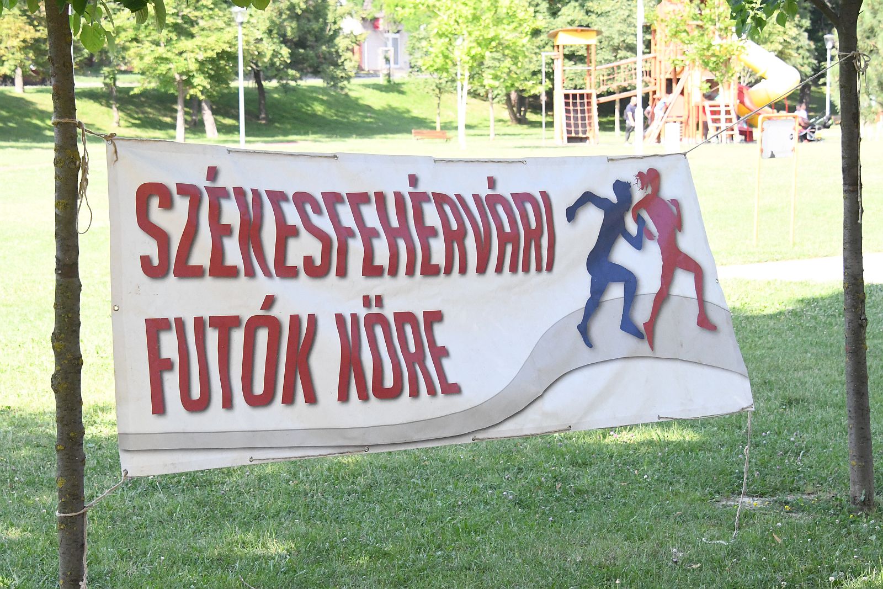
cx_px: 442
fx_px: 2649
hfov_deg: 18.9
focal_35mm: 108
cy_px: 294
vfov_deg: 12.7
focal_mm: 72
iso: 5000
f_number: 9
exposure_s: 1/1000
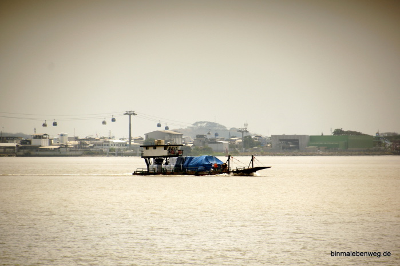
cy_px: 133
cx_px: 200
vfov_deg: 4.6
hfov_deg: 6.9
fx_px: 3333
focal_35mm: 300
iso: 100
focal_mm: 200
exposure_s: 1/1250
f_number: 6.3
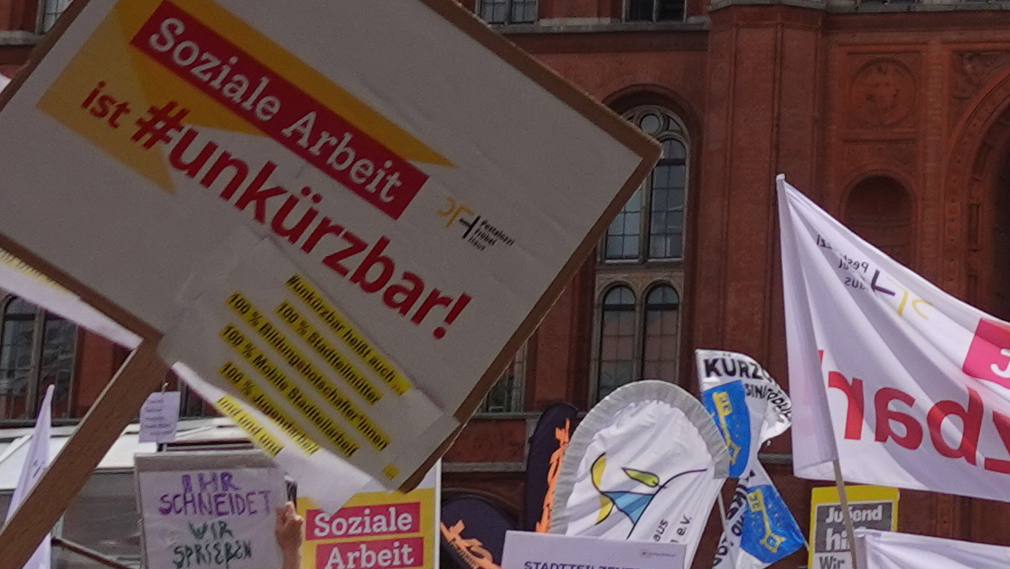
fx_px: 3294
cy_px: -410
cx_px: 1372
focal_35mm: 123
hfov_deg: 16.3
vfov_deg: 9.4
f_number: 4
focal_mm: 9.4
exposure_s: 1/250
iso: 125
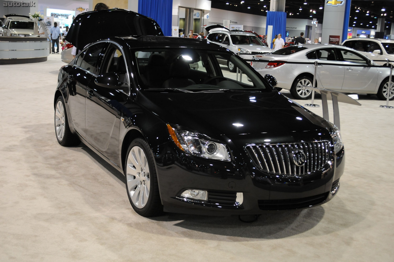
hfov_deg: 41.2
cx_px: 197
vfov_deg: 28.0
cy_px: 131
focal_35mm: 48
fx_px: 525
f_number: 4.8
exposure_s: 1/40
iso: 800
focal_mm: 32
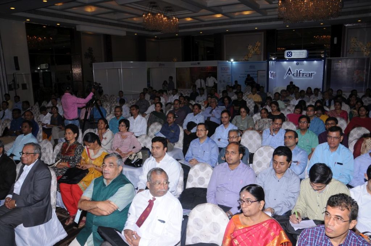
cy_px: 123
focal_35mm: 27
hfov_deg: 67.4
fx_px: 278
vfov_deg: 47.8
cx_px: 186
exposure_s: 1/125
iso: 250
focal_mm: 18
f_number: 5.6
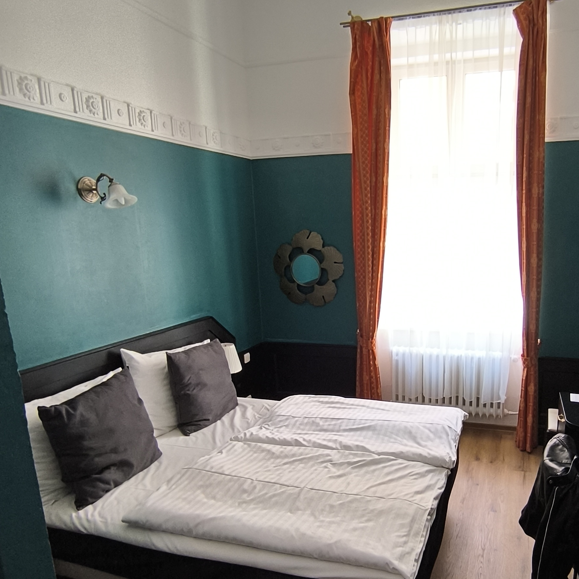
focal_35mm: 26
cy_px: 334
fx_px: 492
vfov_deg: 60.6
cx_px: 384
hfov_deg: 59.6
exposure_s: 1/50
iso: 200
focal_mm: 1.65
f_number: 2.2
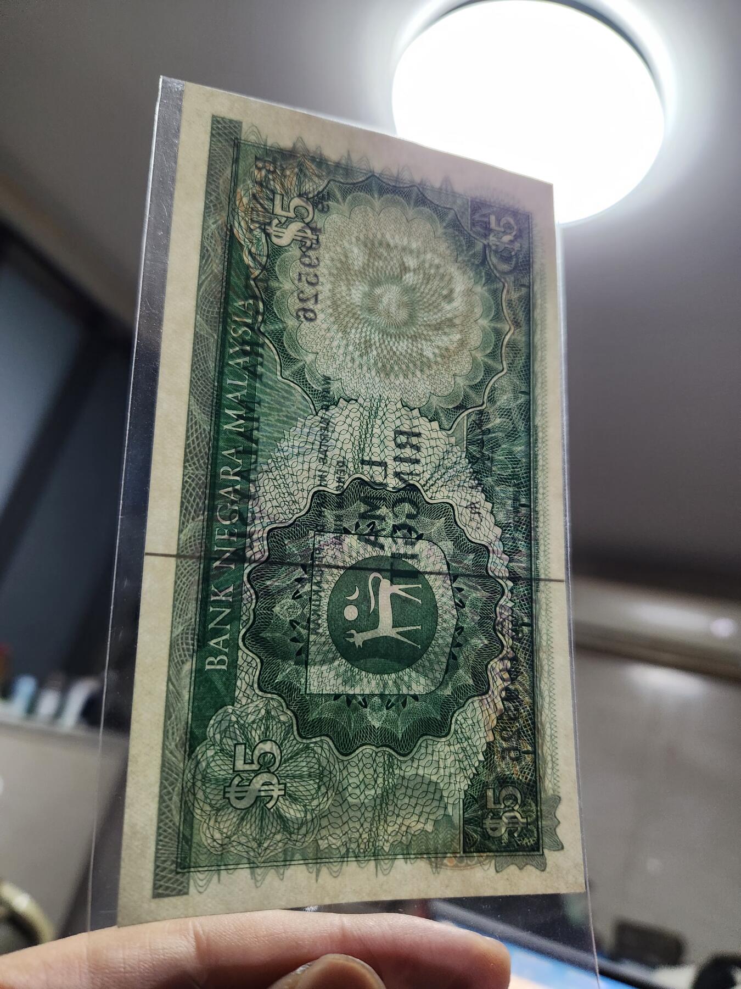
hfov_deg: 58.9
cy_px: 494
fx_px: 656
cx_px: 370
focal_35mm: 23
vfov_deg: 73.9
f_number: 1.8
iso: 640
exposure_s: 1/100
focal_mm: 5.4
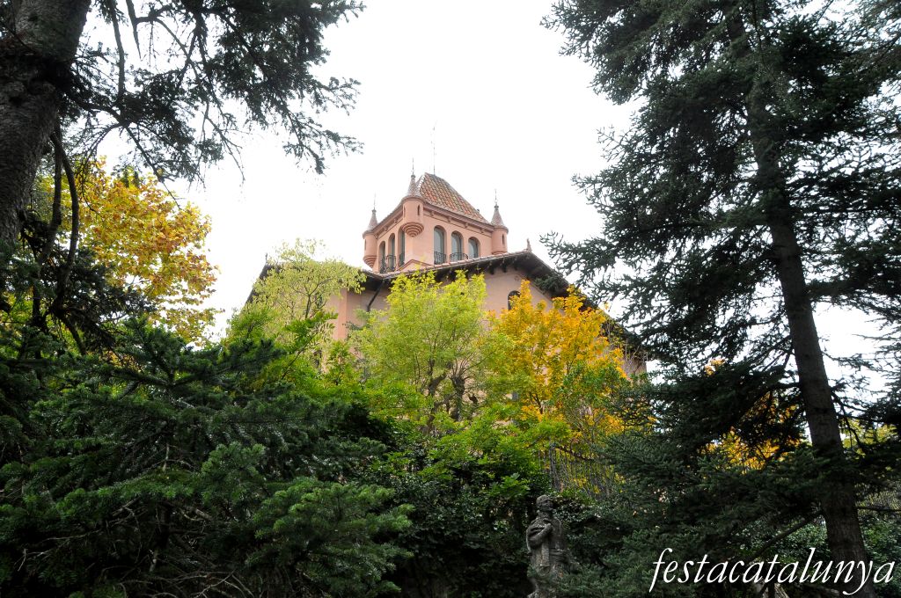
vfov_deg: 47.8
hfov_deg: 67.4
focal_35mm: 27
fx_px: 675
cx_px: 450
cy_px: 299
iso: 1600
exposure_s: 1/320
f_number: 9
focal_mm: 18
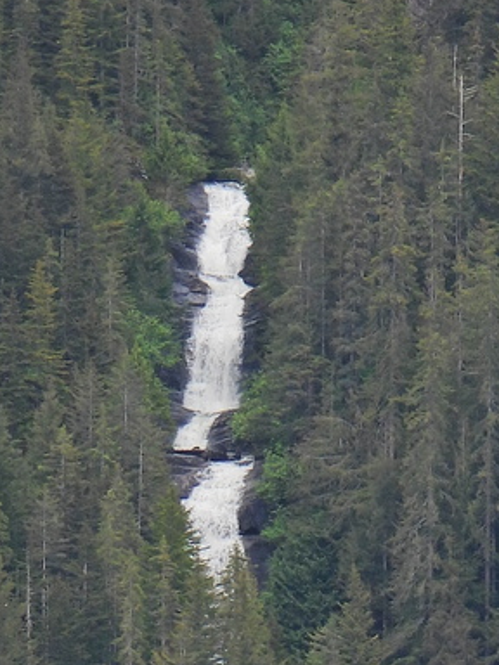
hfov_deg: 1.9
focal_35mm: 800
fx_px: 15376
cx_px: 541
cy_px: 959
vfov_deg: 2.5
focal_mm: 42.8
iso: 100
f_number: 4.5
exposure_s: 1/160
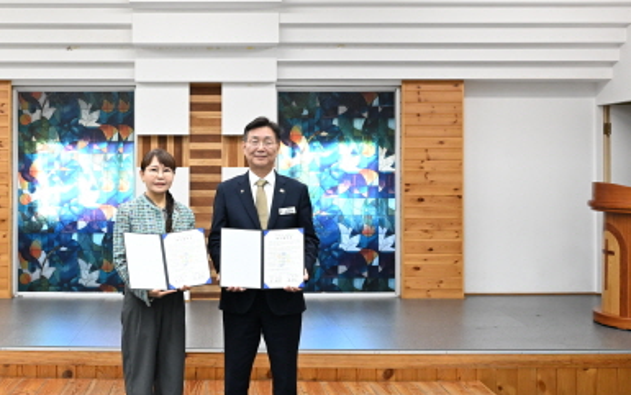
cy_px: 167
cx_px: 202
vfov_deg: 23.6
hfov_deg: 36.6
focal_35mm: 55
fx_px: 943
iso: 4000
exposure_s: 1/160
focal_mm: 34.5
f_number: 6.3
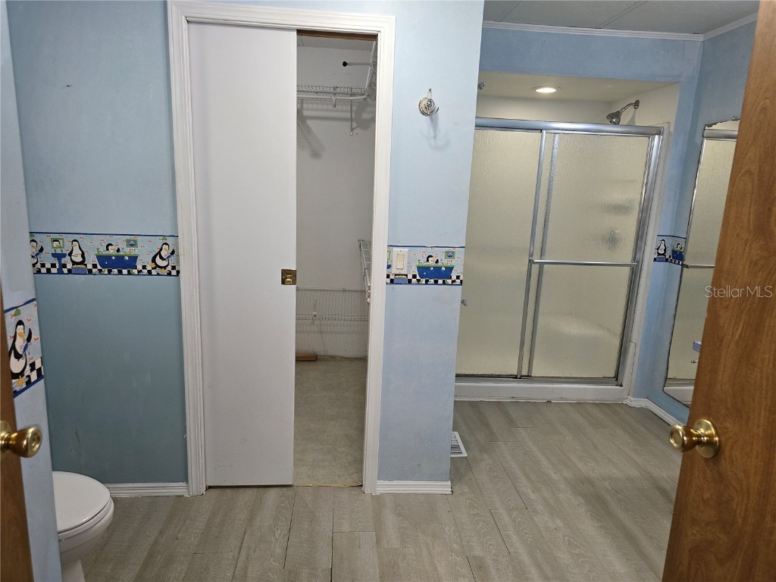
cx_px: 388
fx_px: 516
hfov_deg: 73.9
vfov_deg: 58.9
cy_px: 291
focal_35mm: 23
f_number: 1.7
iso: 64
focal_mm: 6.3
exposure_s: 1/60
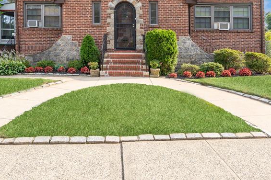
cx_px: 127
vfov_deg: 41.4
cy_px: 19
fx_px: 218
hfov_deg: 63.6
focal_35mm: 29
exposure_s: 1/200
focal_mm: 16
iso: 250
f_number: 6.3
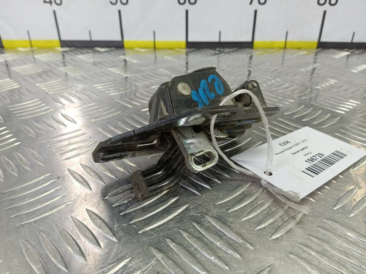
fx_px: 243
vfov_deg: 58.9
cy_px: 137
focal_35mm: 23
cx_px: 183
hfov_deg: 73.9
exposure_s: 1/50
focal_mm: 4.11
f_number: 1.6
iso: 145
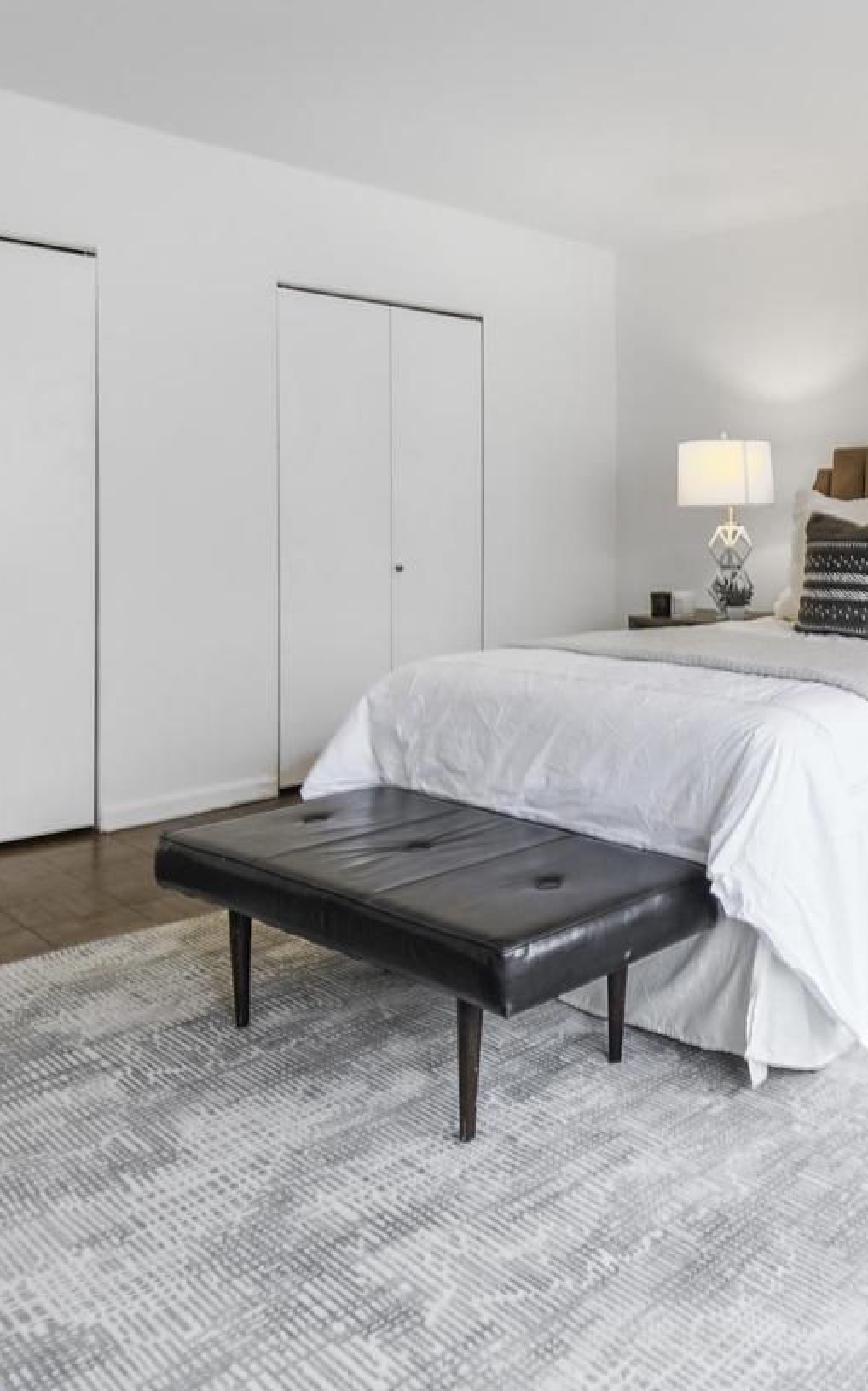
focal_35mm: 27
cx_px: 880
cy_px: 584
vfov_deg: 68.0
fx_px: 1022
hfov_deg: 40.0
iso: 200
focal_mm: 10
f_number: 8
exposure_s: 1/5
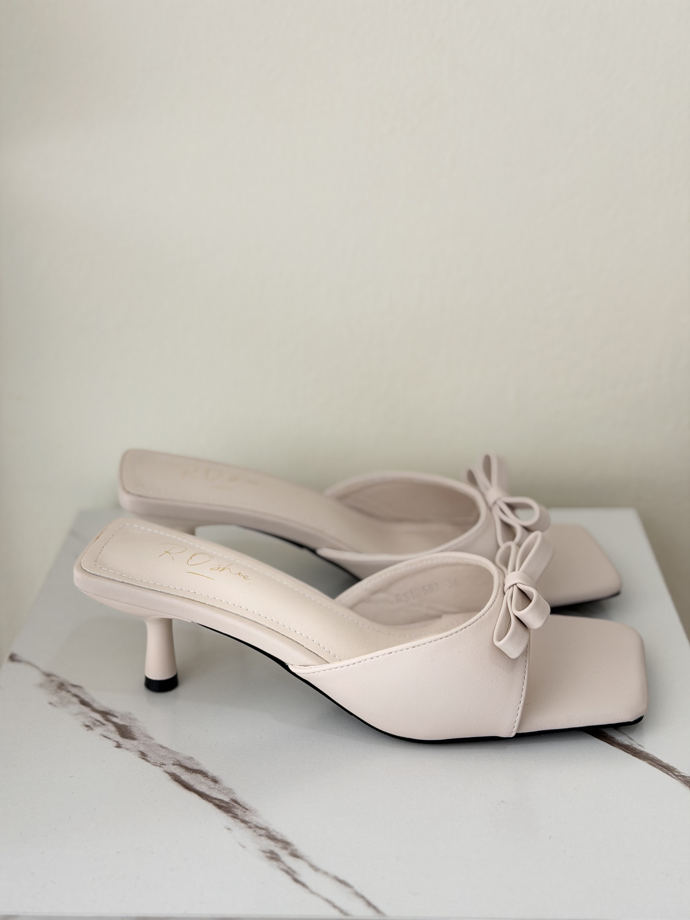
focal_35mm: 48
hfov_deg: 30.3
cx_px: 345
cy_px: 460
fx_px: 1276
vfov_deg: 39.7
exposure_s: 1/291
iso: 64
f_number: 1.78
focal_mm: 6.76
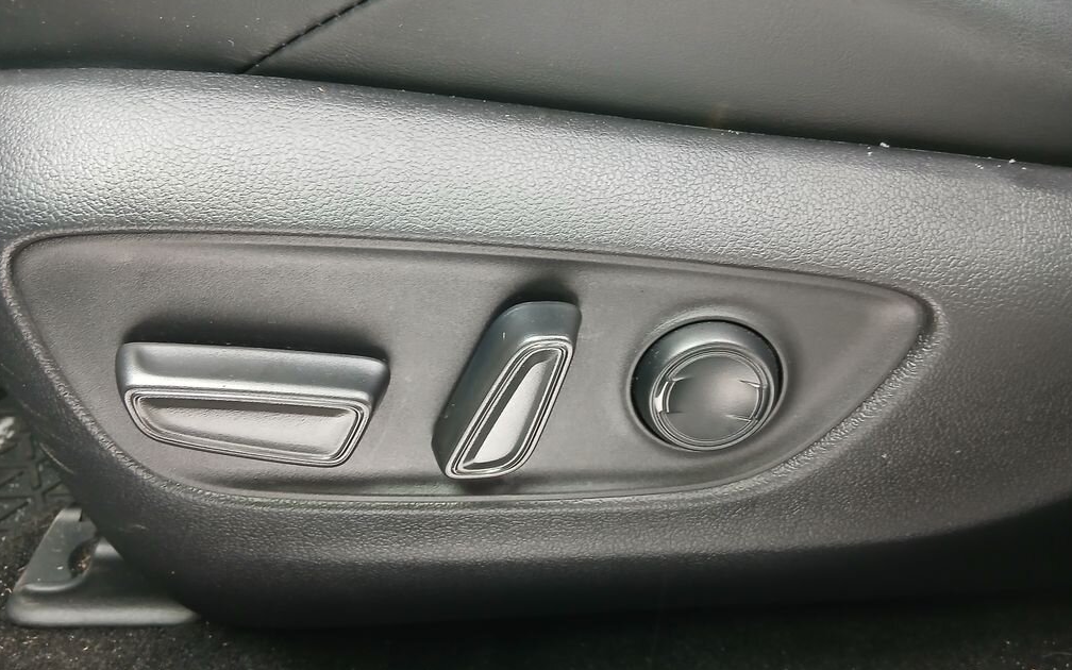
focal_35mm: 28
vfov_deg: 44.5
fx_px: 818
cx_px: 541
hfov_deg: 66.5
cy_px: 315
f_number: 1.8
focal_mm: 3.98
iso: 320
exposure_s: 1/33.3
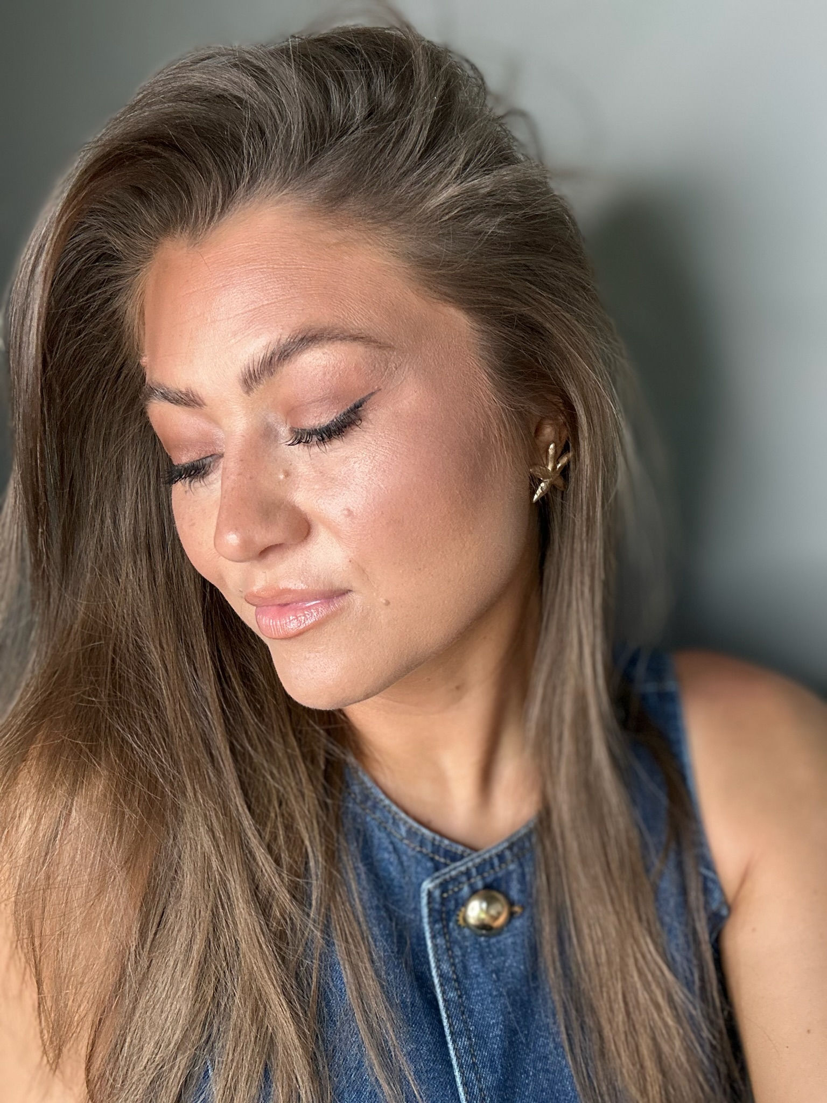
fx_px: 956
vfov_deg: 60.0
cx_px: 414
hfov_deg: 46.8
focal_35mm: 30
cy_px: 552
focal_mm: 2.69
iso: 50
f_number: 1.9
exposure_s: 1/121
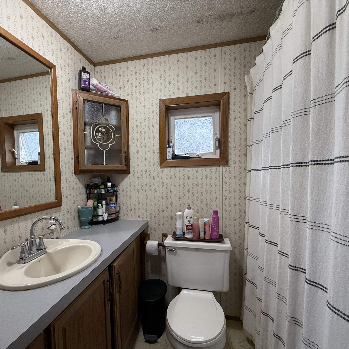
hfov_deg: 83.8
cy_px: 179
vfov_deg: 83.9
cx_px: 162
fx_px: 194
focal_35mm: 17
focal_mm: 2.22
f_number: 2.2
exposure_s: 1/120
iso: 200
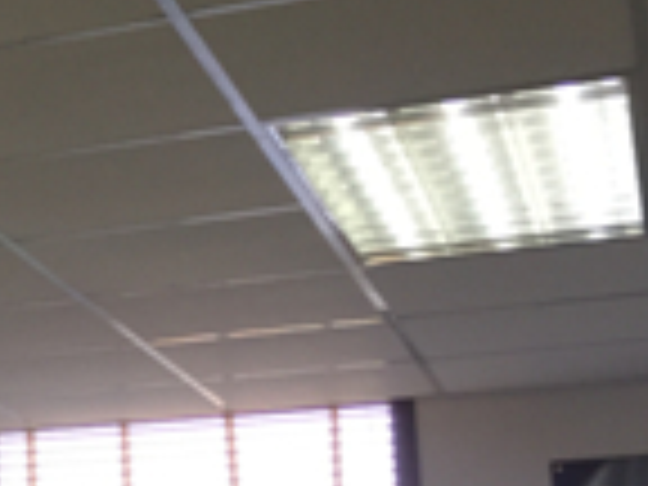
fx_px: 2078
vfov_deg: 13.2
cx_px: -464
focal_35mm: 111
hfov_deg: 15.6
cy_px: 477
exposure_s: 1/50
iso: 40
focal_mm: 4.15
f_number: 2.2
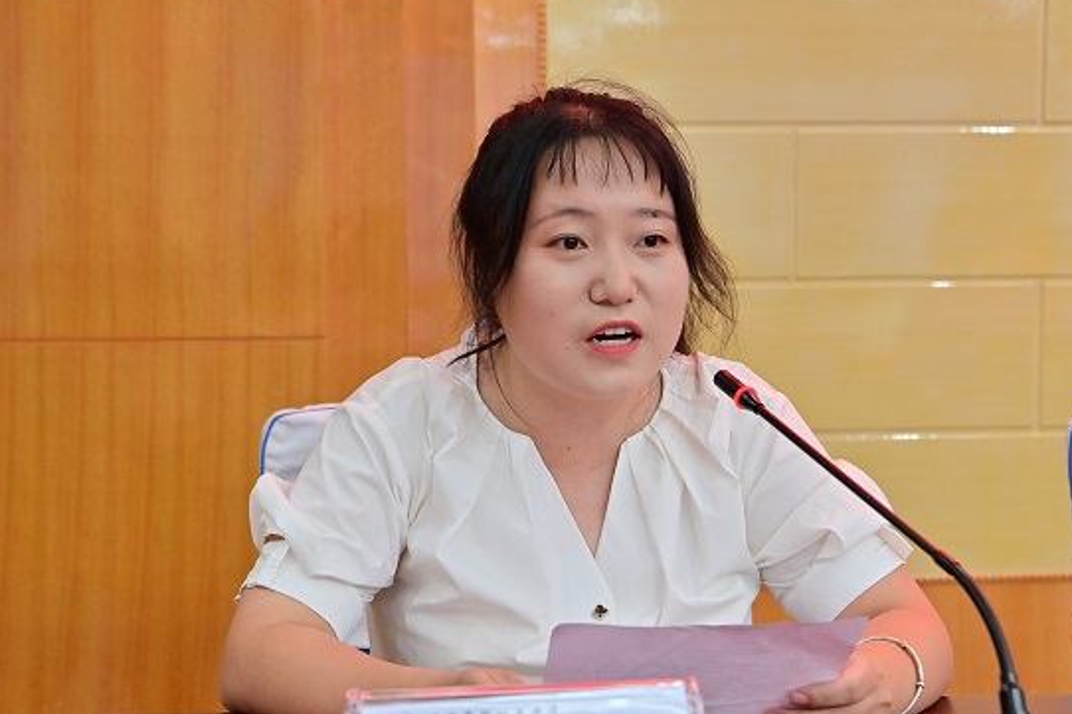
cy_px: 435
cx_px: 512
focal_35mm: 72
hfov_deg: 28.1
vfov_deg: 18.9
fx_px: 2143
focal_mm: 52
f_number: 6.3
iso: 1000
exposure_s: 1/100
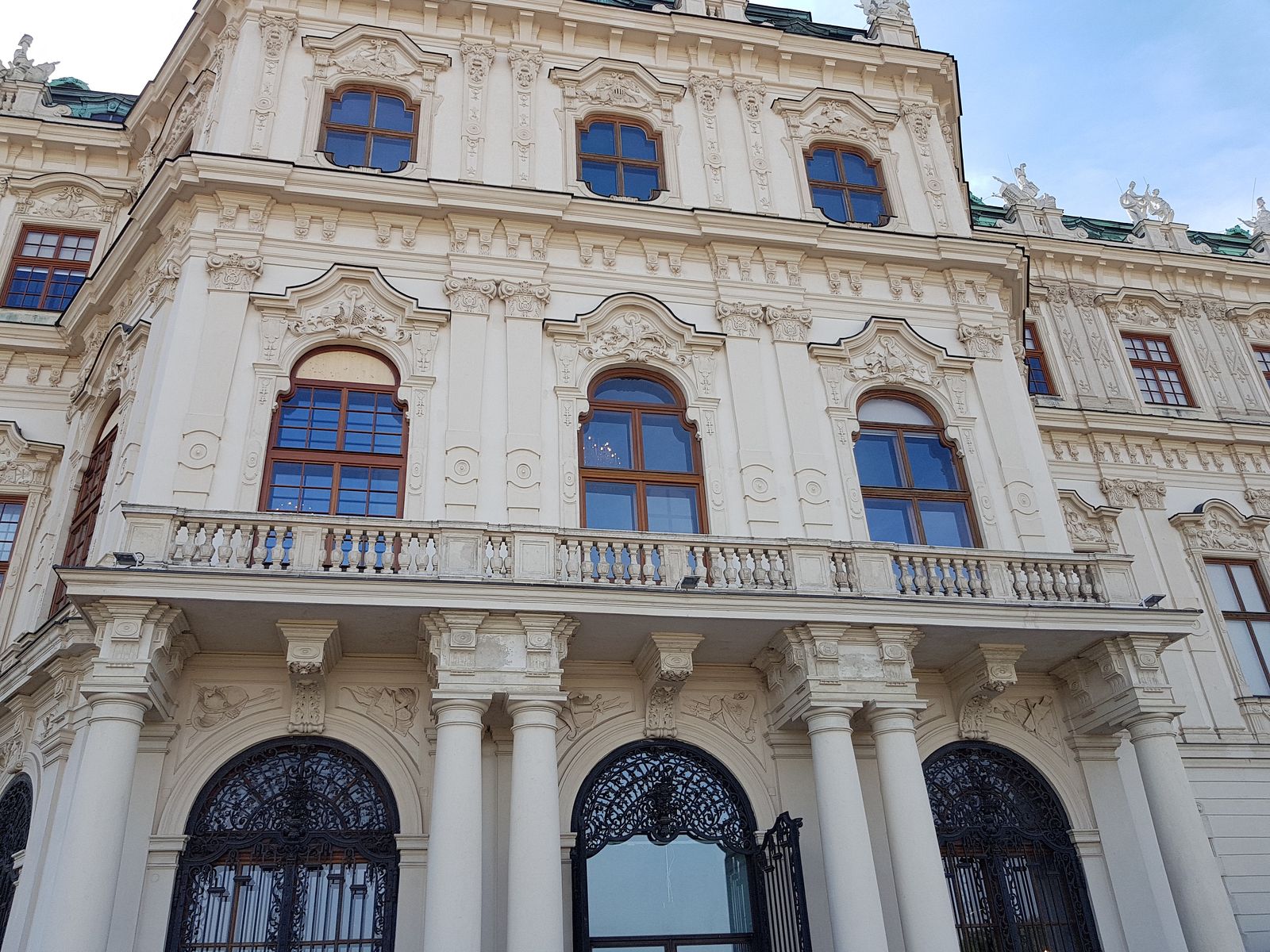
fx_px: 954
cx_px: 635
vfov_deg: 53.1
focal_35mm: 26
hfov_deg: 67.3
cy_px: 476
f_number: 1.7
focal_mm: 4.2
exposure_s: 1/962
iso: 50
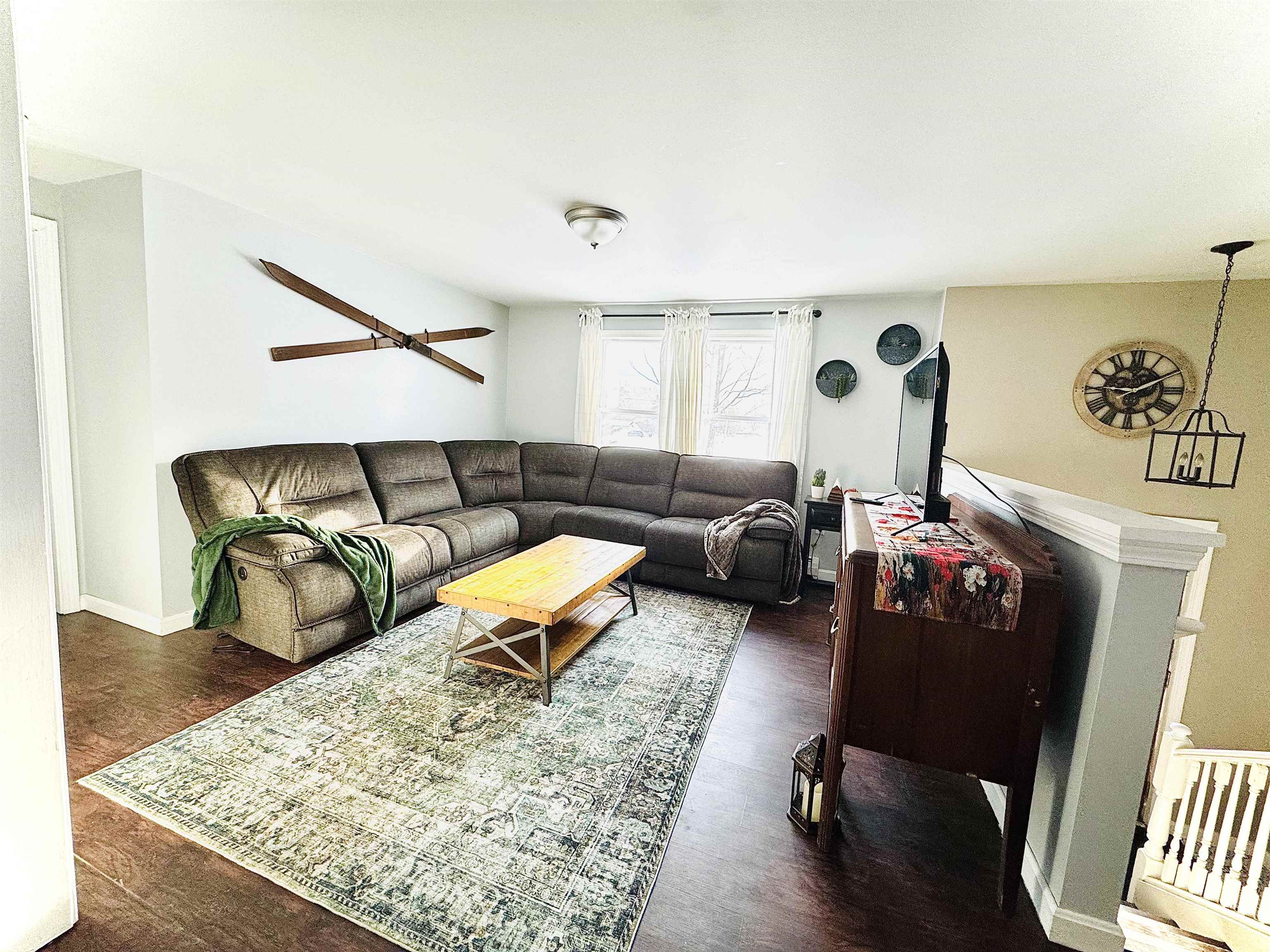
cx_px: 635
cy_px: 476
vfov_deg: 85.7
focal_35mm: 14
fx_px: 514
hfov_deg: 102.1
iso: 160
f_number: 2.2
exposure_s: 1/99
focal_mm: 2.22
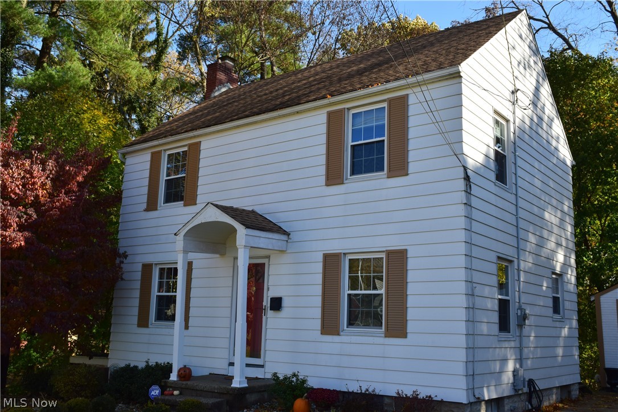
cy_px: 206
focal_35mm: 36
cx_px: 309
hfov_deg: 53.1
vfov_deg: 36.9
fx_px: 618
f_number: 10
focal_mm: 24
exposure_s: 1/320
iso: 400
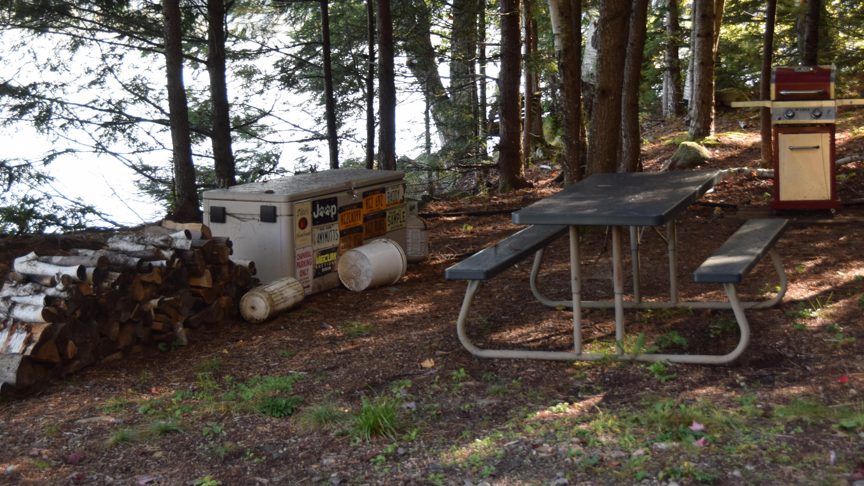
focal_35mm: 76
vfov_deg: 15.9
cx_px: 488
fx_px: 1741
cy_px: 183
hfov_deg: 27.8
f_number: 5.6
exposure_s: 1/125
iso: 400
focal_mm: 42
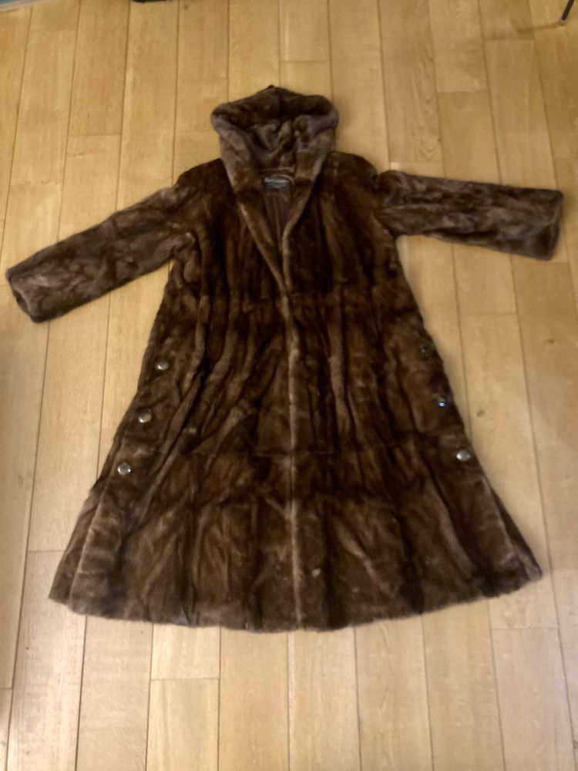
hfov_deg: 49.7
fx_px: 623
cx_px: 289
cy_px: 386
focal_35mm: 28
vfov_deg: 63.4
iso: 640
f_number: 1.8
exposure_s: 1/21
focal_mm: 3.99
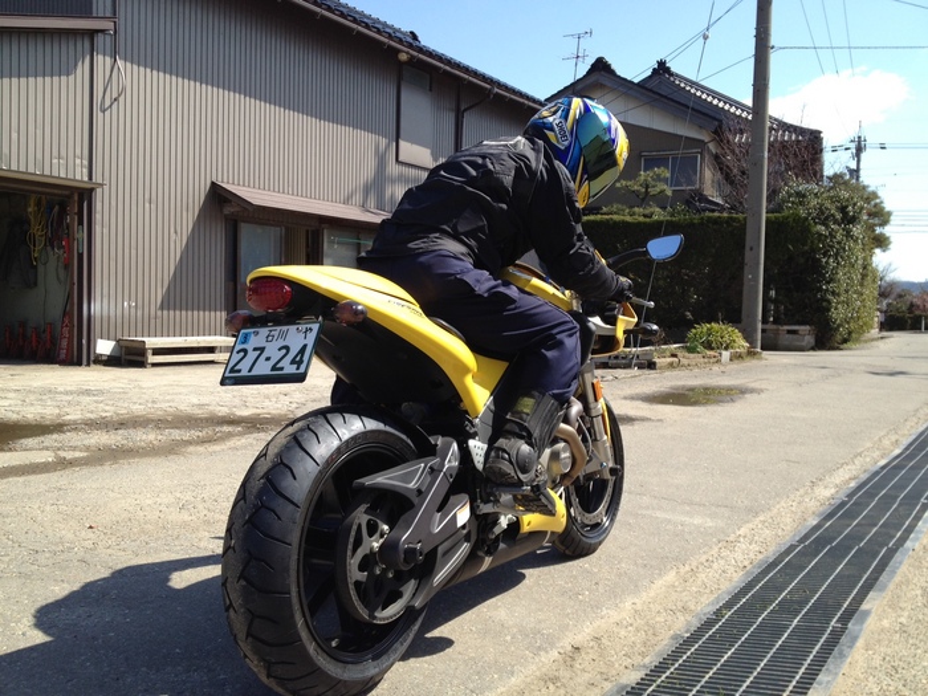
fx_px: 938
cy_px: 348
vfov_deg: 40.7
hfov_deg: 52.6
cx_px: 464
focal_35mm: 35
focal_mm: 4.28
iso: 64
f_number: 2.4
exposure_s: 1/1022
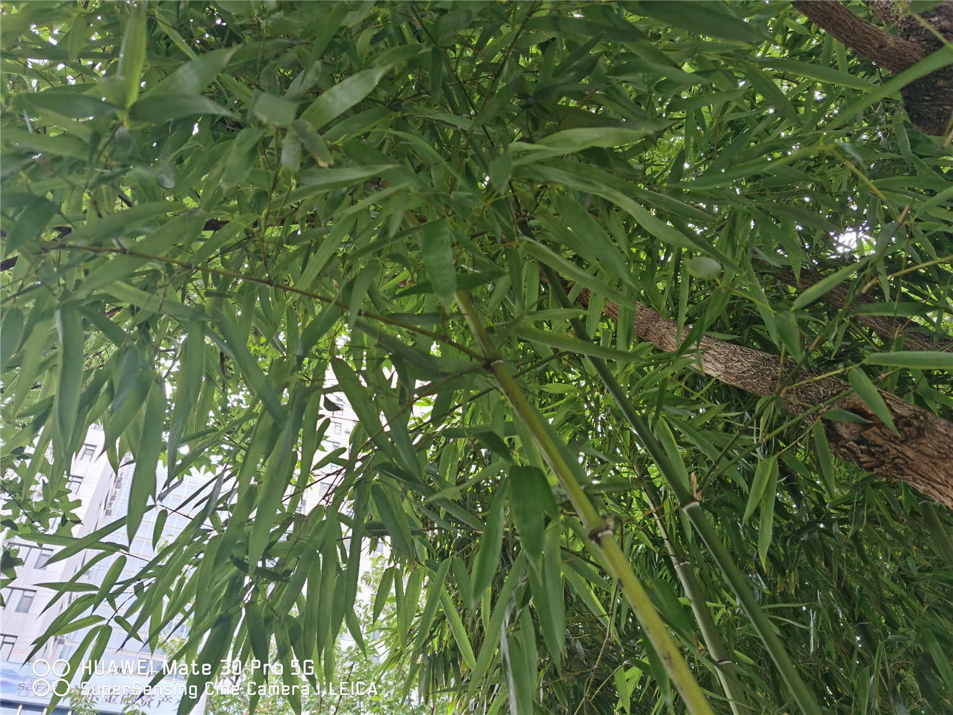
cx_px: 476
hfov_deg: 65.3
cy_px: 358
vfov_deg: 51.4
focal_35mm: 27
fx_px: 743
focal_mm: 5.56
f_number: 1.6
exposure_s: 1/102
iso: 50
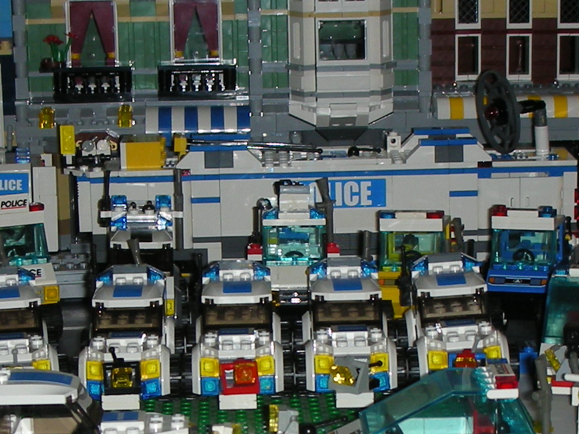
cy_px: 364
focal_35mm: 110
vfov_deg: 13.4
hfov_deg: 17.9
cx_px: 246
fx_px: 1840
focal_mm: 5.8
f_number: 2.8
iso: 50
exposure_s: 1/60
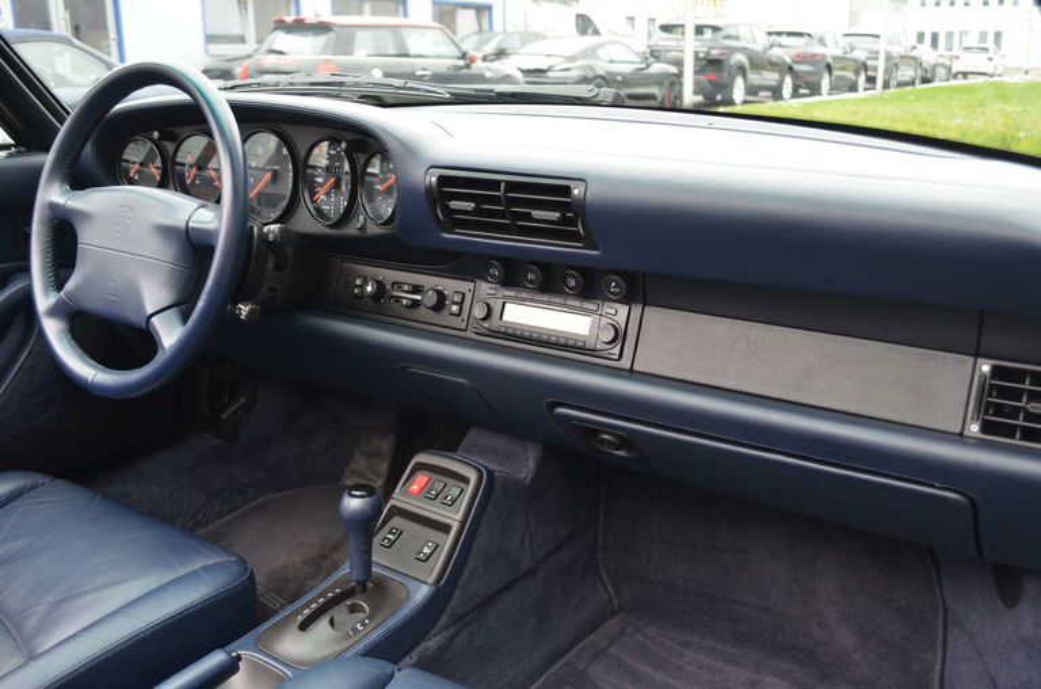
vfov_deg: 39.8
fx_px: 952
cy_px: 344
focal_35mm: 33
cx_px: 520
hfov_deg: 57.3
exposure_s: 1/60
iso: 400
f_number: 4
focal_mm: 22
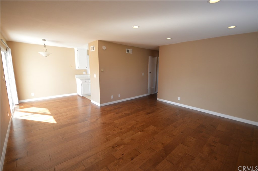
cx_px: 129
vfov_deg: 77.2
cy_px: 86
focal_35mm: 15
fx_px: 107
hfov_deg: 100.5
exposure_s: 1/80
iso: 400
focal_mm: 10
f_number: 4.5
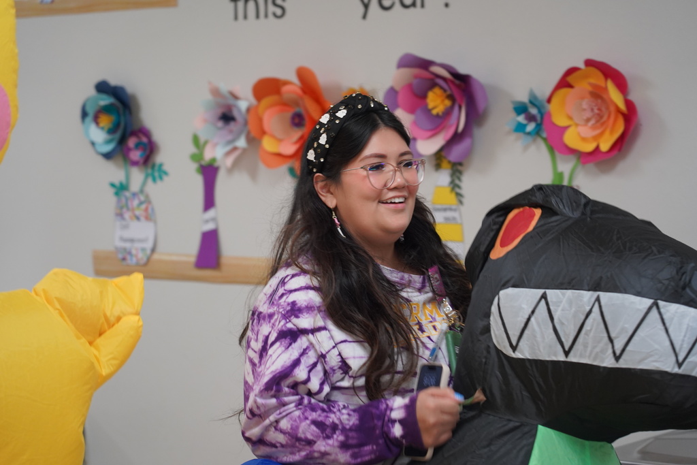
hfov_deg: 19.5
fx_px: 2033
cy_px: 232
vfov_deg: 13.0
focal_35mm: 105
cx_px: 348
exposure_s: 1/160
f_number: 4
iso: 2000
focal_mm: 105
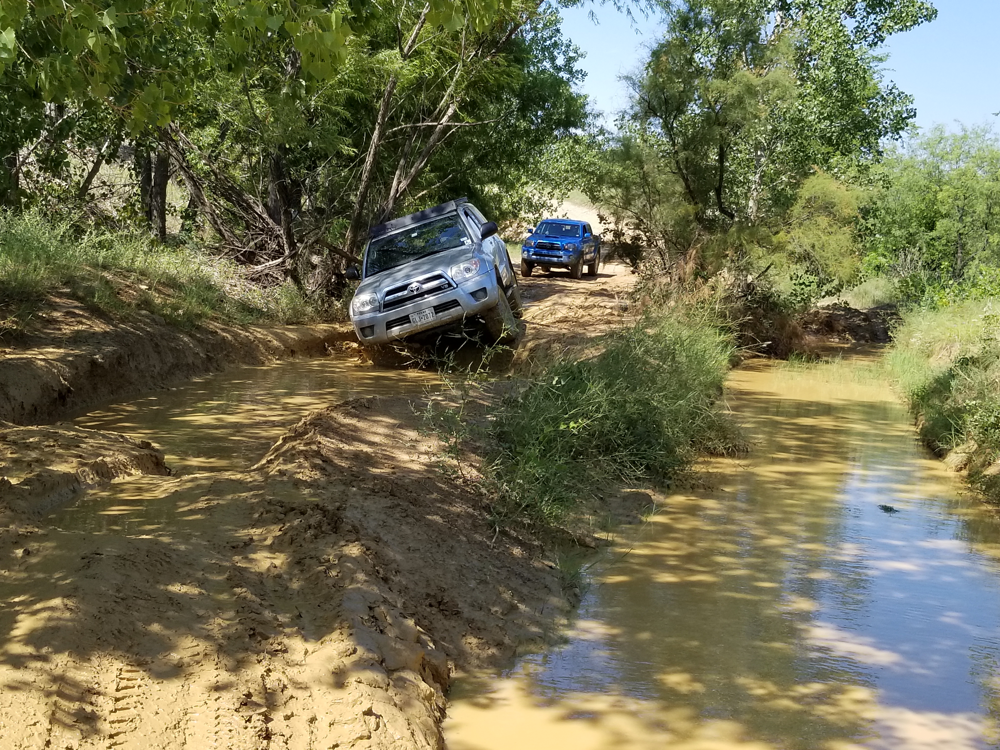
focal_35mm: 26
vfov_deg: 53.1
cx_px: 500
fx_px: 751
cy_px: 375
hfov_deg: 67.3
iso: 50
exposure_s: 1/1321
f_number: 1.7
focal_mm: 4.25
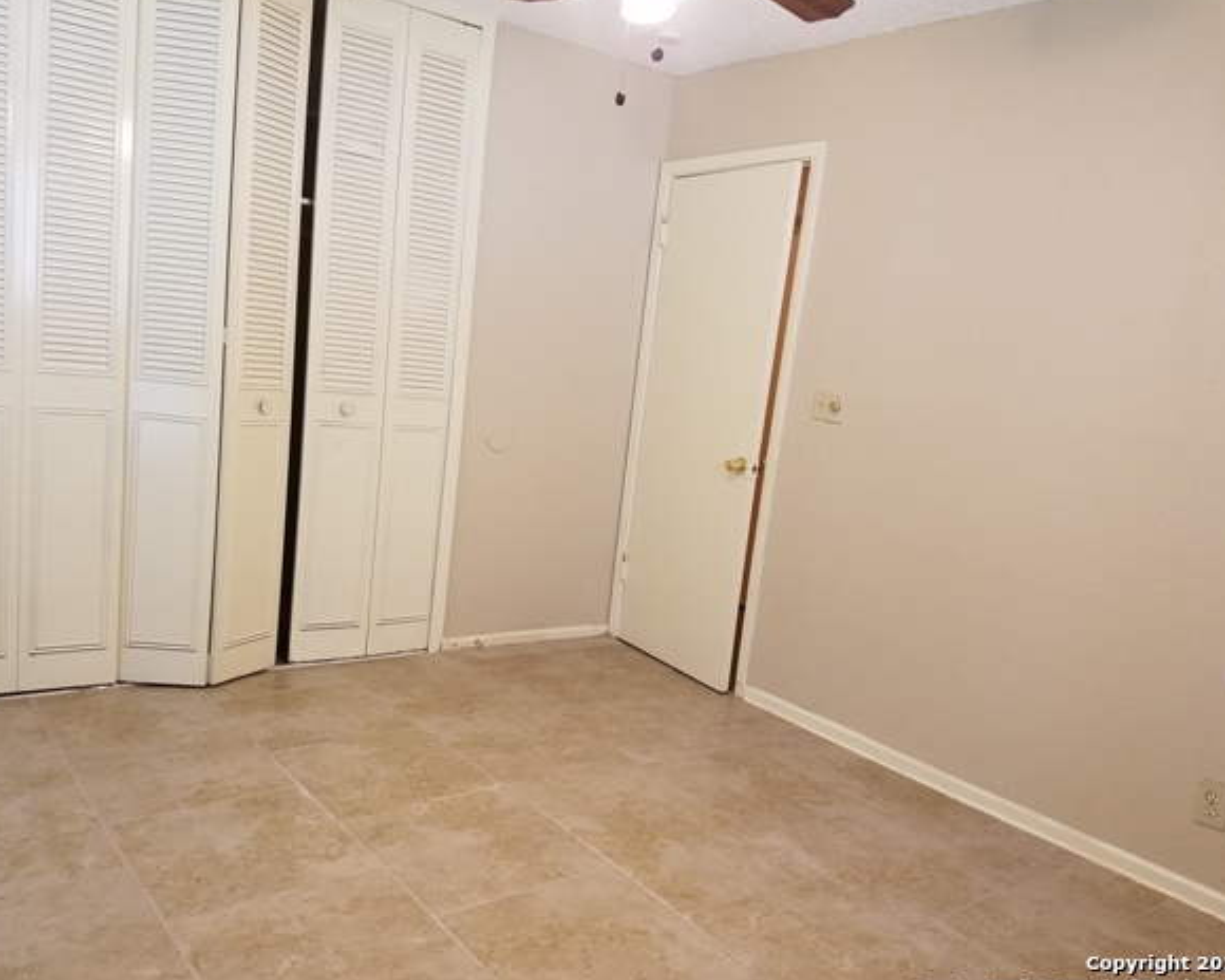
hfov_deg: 62.2
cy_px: 494
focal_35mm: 28
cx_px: 579
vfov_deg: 51.5
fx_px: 1015
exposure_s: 1/40
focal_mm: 4.2
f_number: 1.7
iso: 160
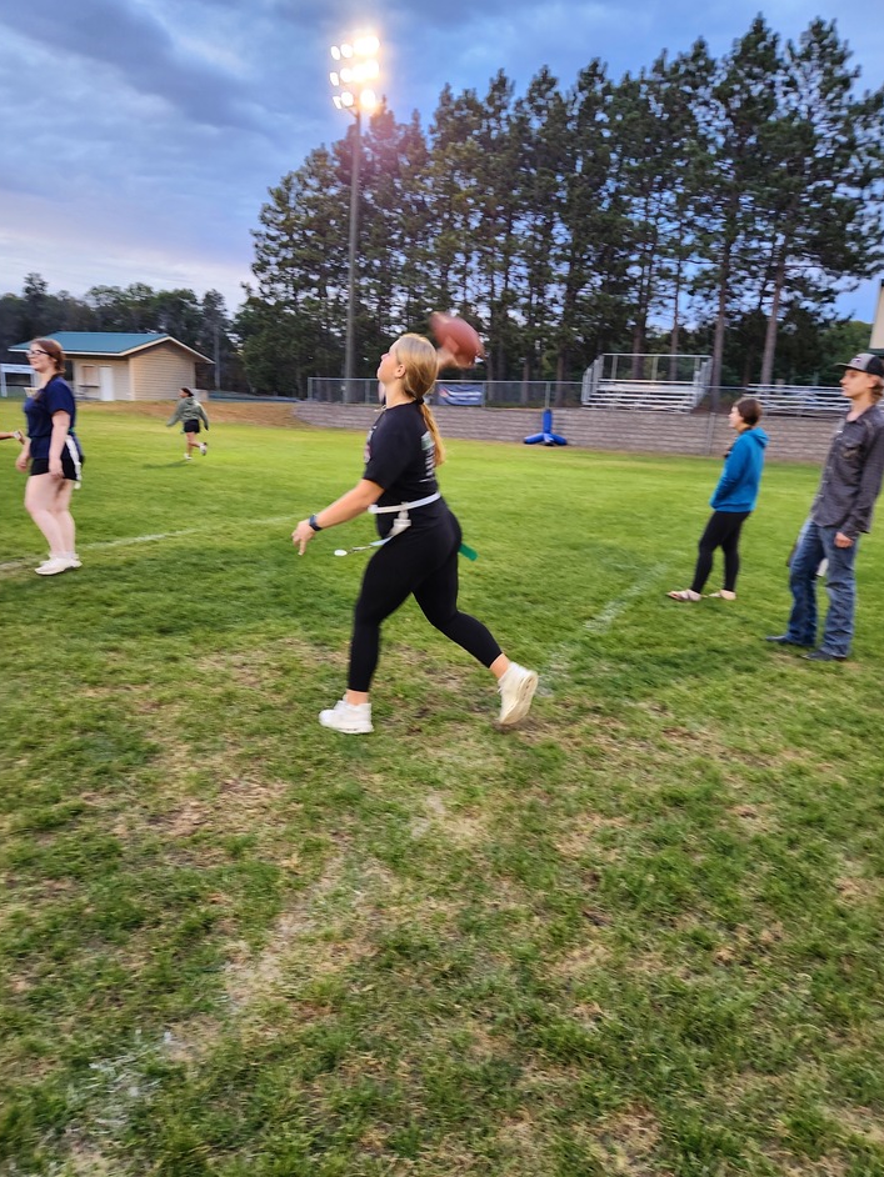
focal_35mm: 25
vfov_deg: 69.3
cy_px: 617
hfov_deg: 54.9
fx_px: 851
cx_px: 466
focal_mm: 5.4
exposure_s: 1/120
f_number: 1.8
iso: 160
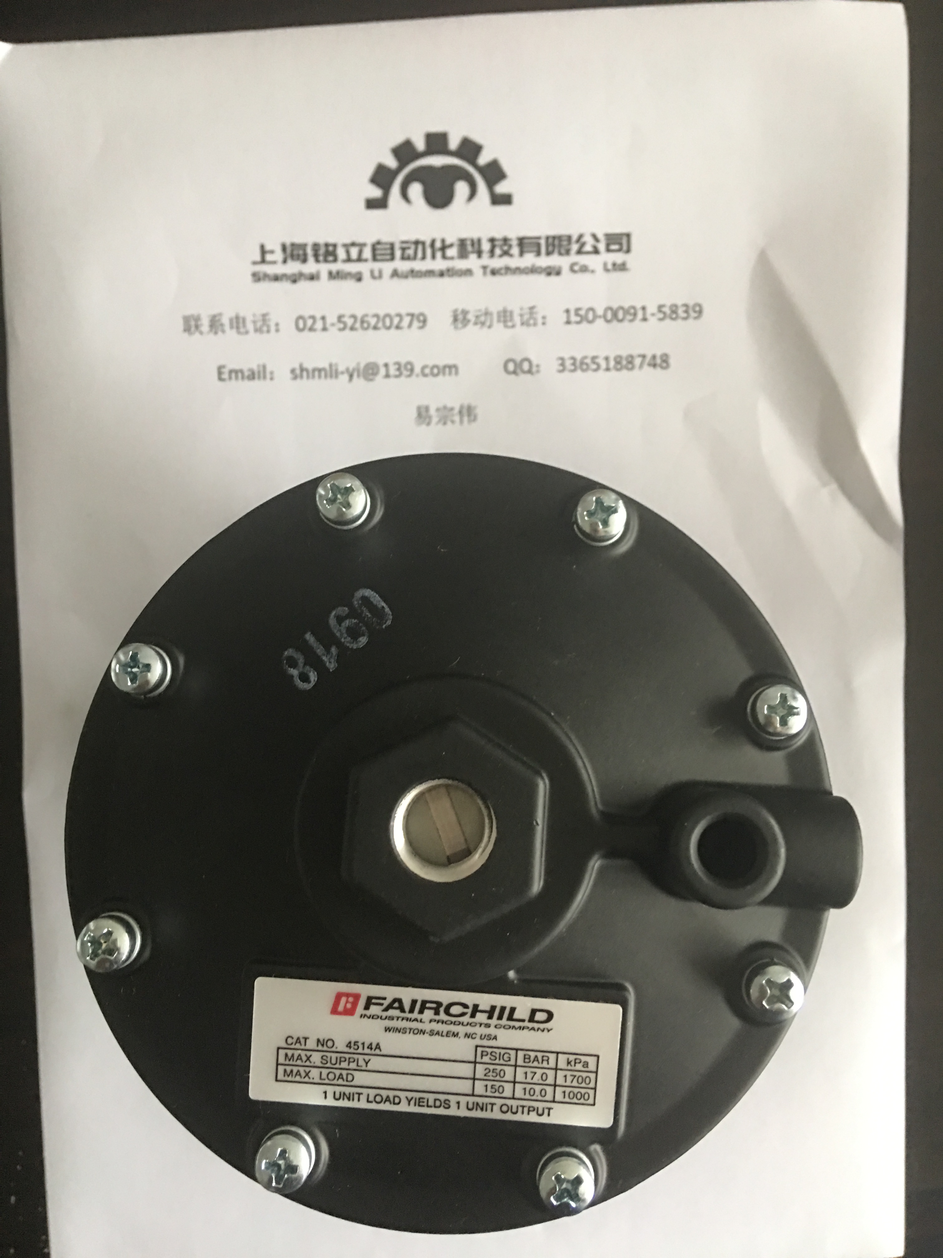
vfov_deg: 61.7
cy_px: 629
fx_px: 1053
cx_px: 472
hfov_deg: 48.2
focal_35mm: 29
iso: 125
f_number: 2.2
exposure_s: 1/8
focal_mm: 4.15
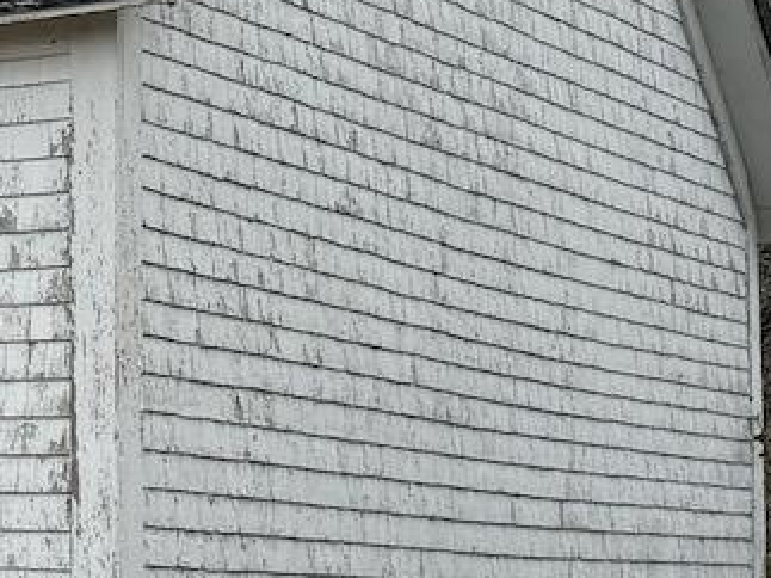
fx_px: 2649
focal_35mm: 119
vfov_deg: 12.4
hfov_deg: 14.4
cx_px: -668
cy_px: 253
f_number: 1.78
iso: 80
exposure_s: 1/2169
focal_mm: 6.76
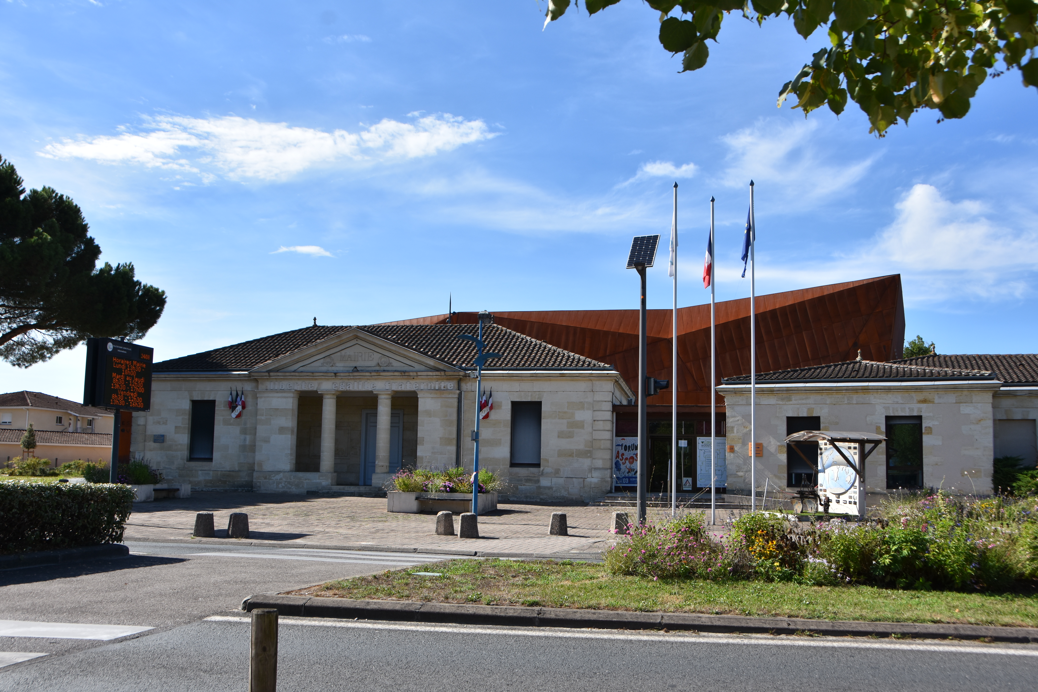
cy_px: 346
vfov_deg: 43.6
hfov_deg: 61.9
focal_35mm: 30
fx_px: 865
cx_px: 519
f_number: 8
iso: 160
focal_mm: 20
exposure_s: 1/500
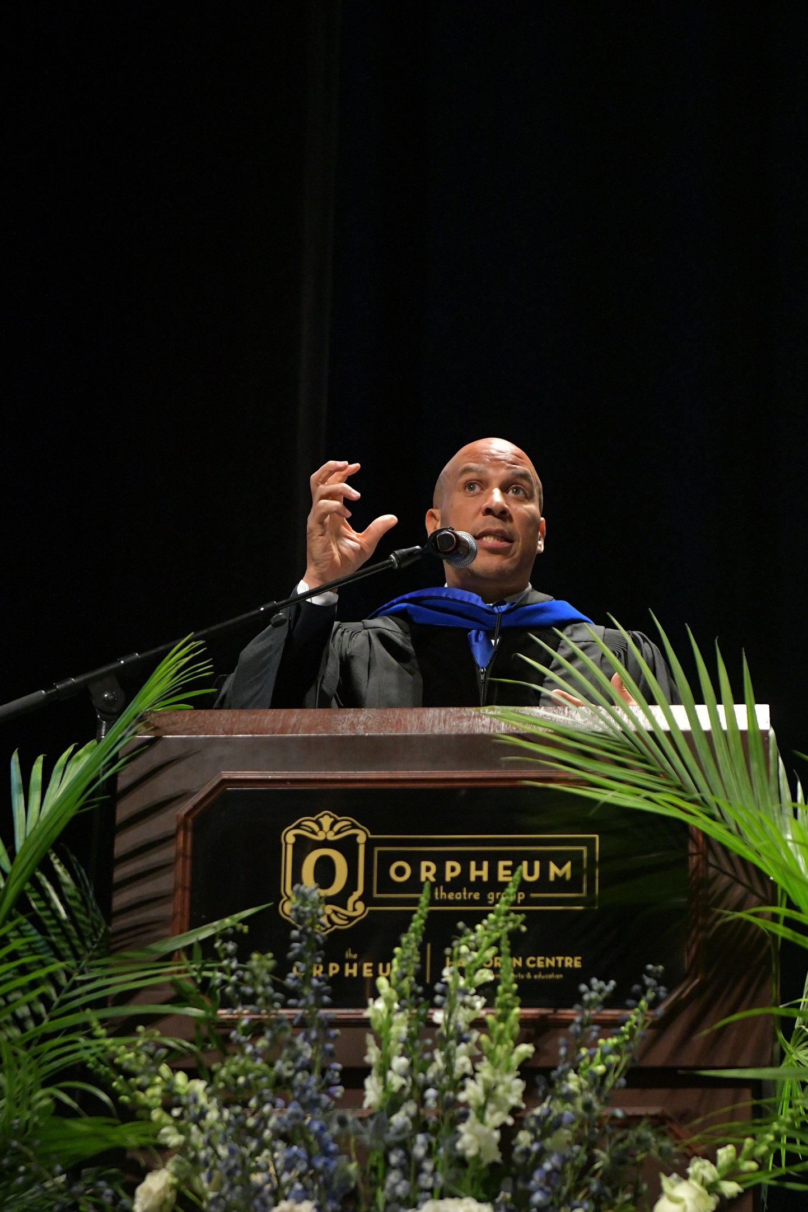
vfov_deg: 21.0
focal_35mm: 97
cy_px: 793
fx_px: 3266
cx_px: 478
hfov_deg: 14.1
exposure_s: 1/500
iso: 3200
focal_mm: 70
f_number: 4
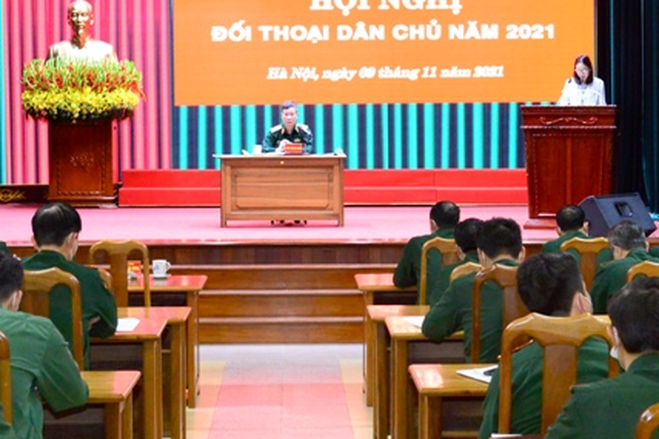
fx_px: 1061
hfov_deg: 34.4
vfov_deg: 22.8
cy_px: 46
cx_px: 263
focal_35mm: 58
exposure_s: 1/80
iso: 5000
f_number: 5.6
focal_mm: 31
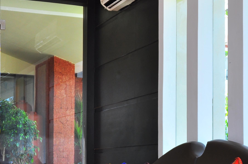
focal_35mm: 89
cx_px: 162
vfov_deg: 15.1
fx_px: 614
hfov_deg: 22.8
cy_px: 143
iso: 200
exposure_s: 1/100
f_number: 5
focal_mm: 25
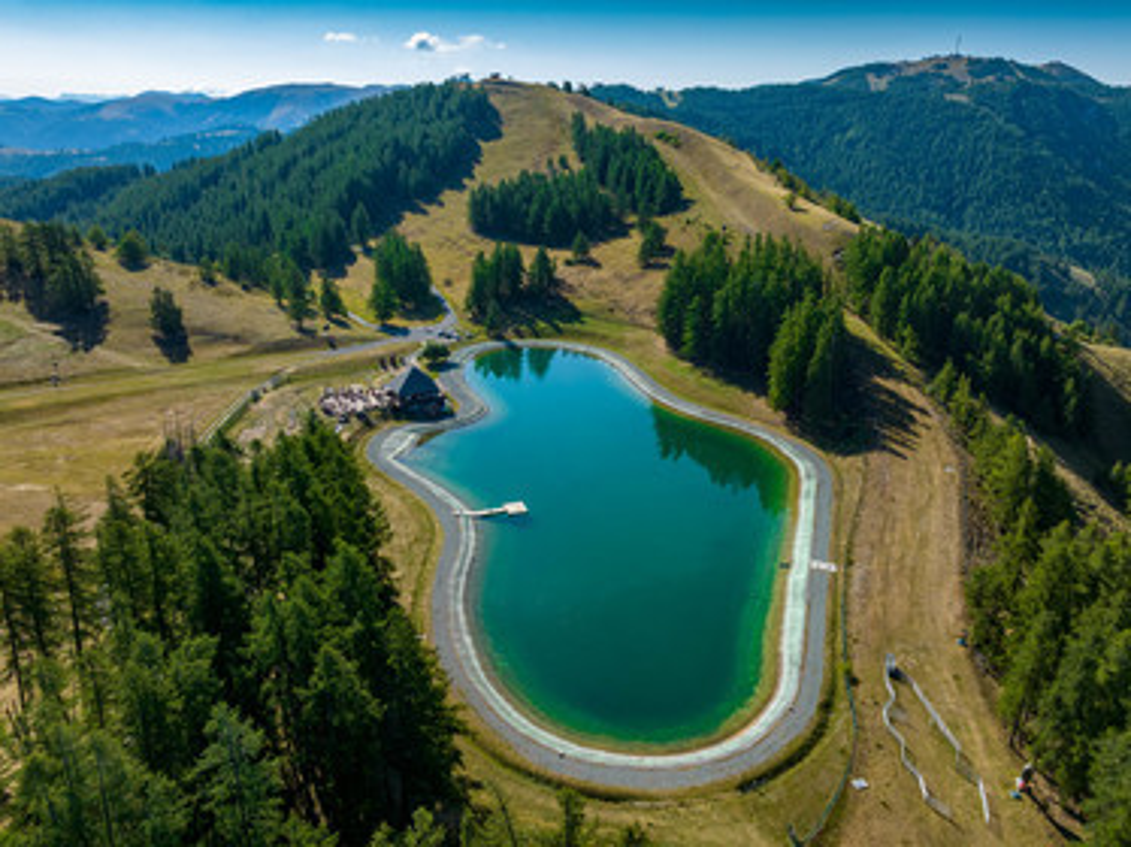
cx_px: 566
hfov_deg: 71.6
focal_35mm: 24
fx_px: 784
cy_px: 424
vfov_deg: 56.8
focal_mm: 12.3
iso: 100
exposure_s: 1/240
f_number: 8
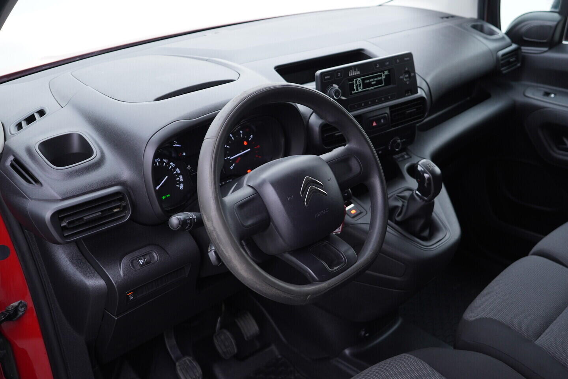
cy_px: 190
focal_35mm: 36
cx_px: 284
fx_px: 568
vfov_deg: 36.9
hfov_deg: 53.1
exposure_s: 1/40
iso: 200
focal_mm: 24
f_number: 2.8
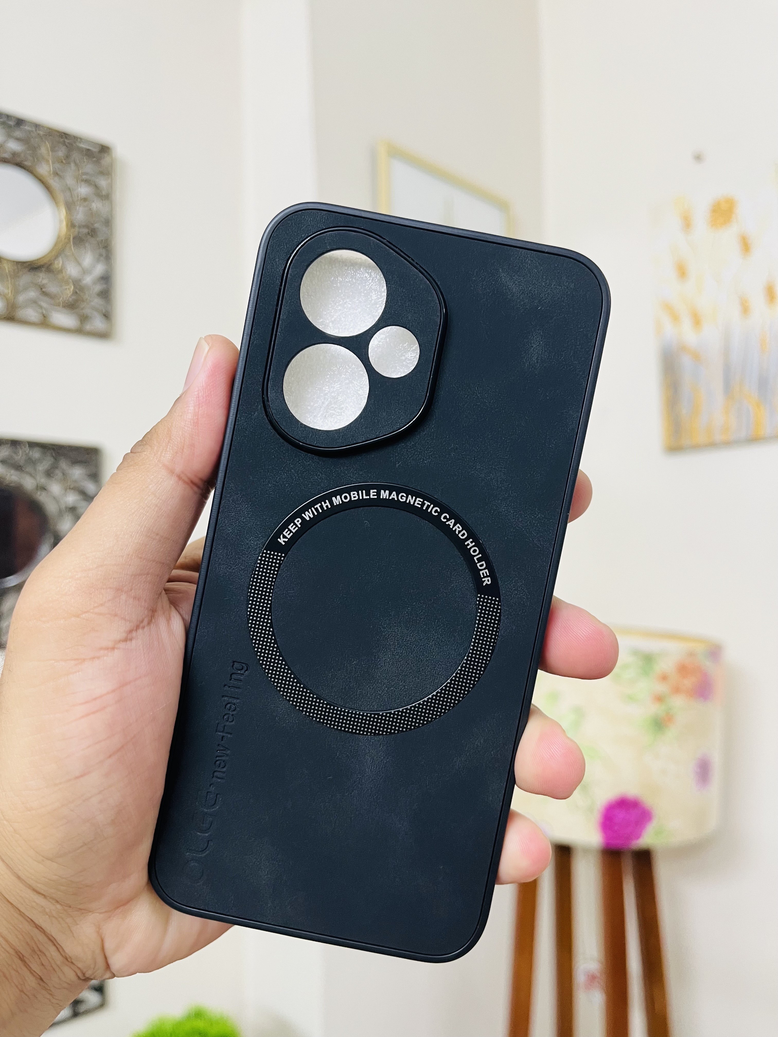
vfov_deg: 67.3
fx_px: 779
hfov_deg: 53.1
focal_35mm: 26
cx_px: 389
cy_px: 518
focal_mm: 5.1
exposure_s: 1/50
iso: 125
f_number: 1.6
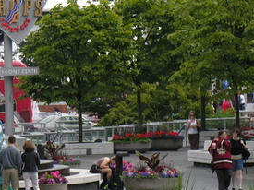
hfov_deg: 5.5
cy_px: 118
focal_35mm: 359
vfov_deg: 4.1
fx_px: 2633
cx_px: 32
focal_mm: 35.9
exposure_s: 1/117
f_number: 6
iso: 50
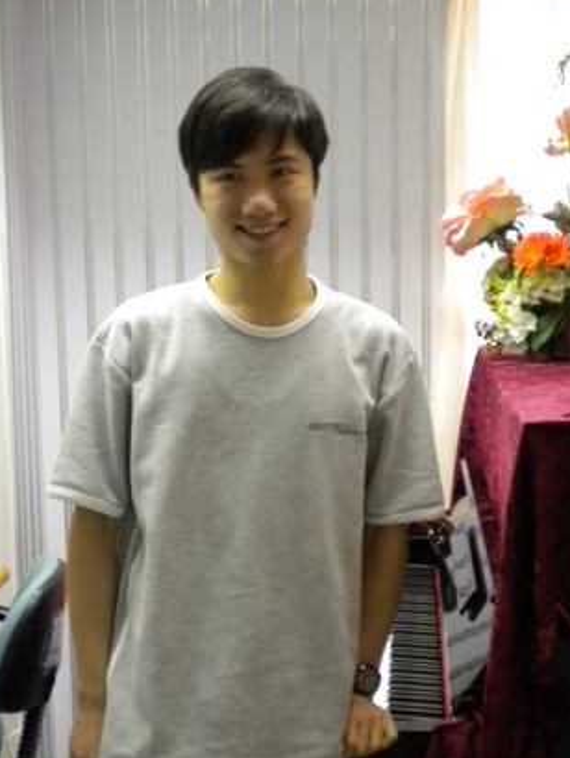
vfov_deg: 30.1
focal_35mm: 64
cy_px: 484
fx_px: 1404
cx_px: 279
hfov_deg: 23.0
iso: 400
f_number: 3.5
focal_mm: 7.4
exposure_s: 1/38
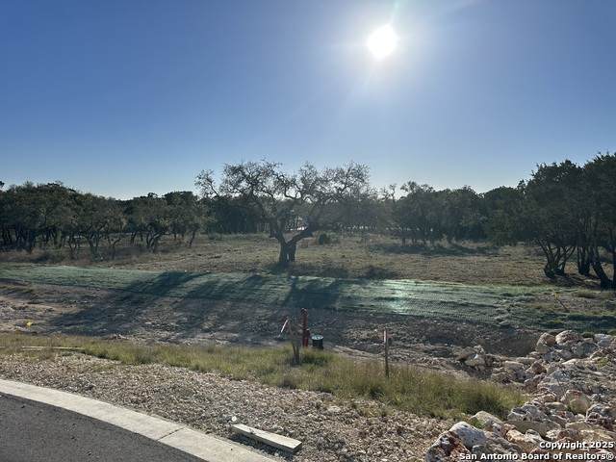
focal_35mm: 24
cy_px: 231
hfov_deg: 71.6
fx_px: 427
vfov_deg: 56.8
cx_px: 308
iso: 80
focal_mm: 6.86
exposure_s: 1/10753
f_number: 1.78
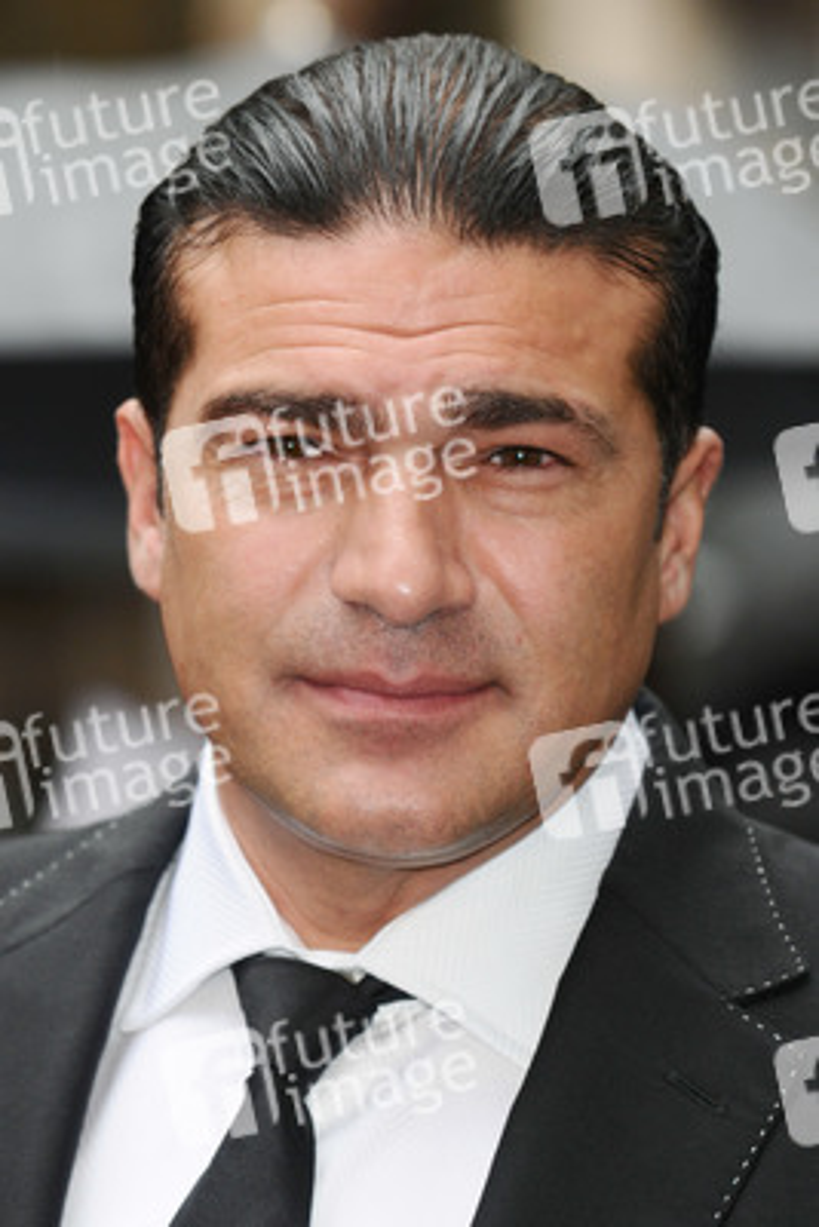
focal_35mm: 232
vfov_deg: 8.9
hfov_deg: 5.9
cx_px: 410
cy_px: 614
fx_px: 7927
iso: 320
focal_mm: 155
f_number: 4
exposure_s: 1/200
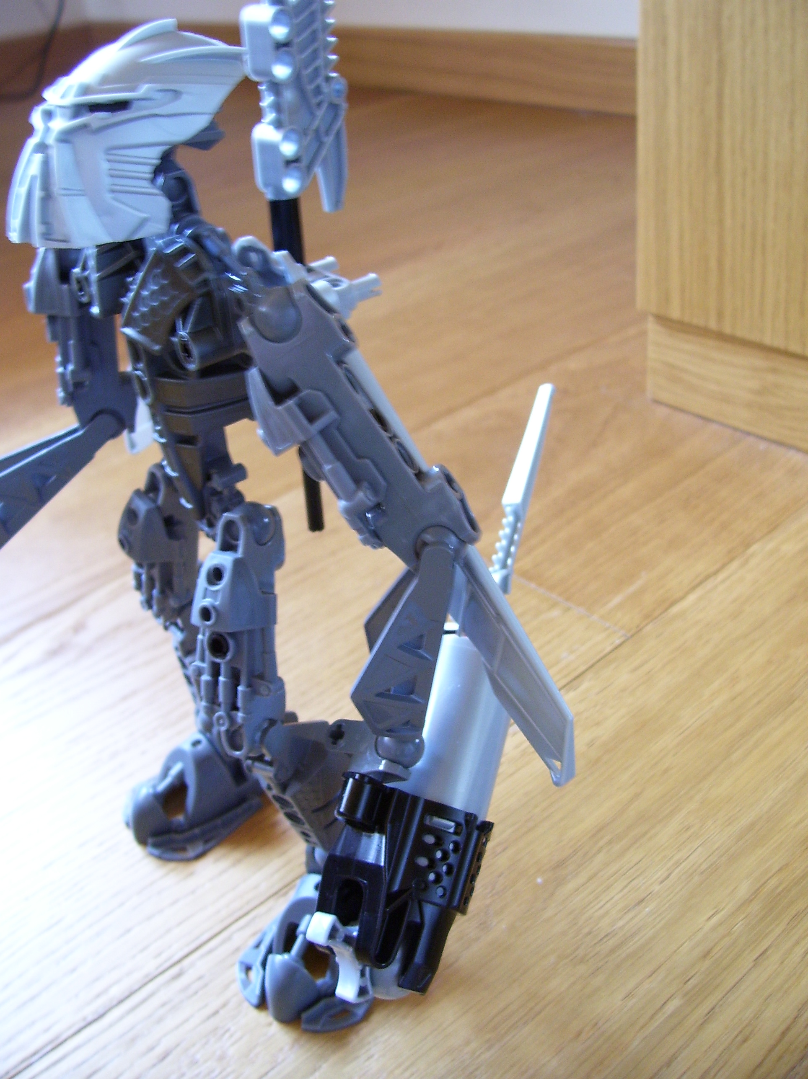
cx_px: 404
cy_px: 540
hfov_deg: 41.7
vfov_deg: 54.0
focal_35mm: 34
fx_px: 1060
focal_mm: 5.6
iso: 160
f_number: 2.7
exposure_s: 1/10
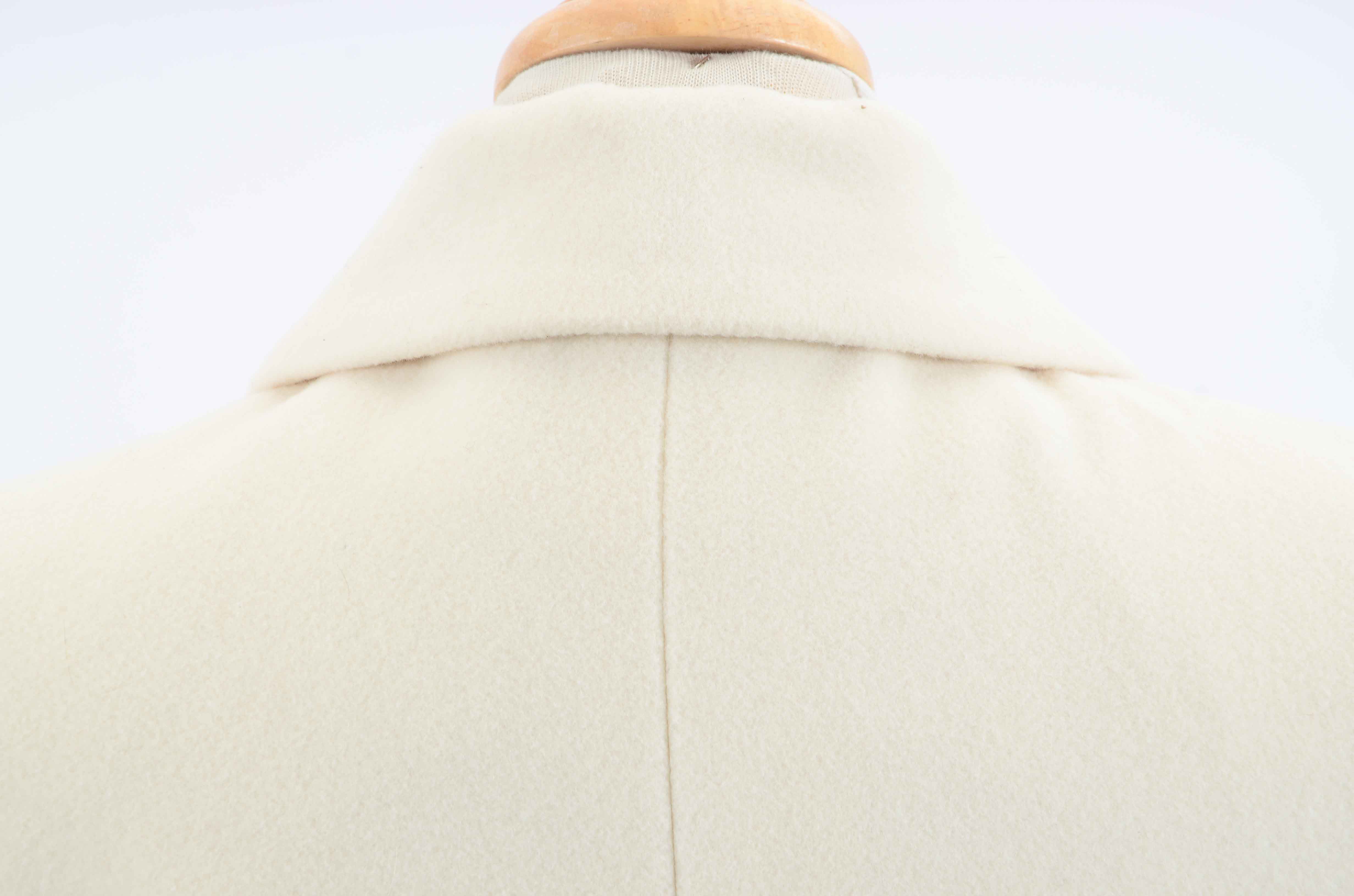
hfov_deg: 19.5
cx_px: 677
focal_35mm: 105
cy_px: 448
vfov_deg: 13.0
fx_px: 3941
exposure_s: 1/80
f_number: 8
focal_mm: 70
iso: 160
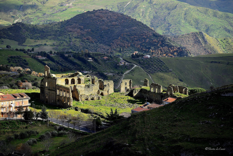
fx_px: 971
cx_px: 116
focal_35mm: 150
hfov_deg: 13.7
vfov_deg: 9.2
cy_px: 78
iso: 125
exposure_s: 1/125
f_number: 5
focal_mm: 150
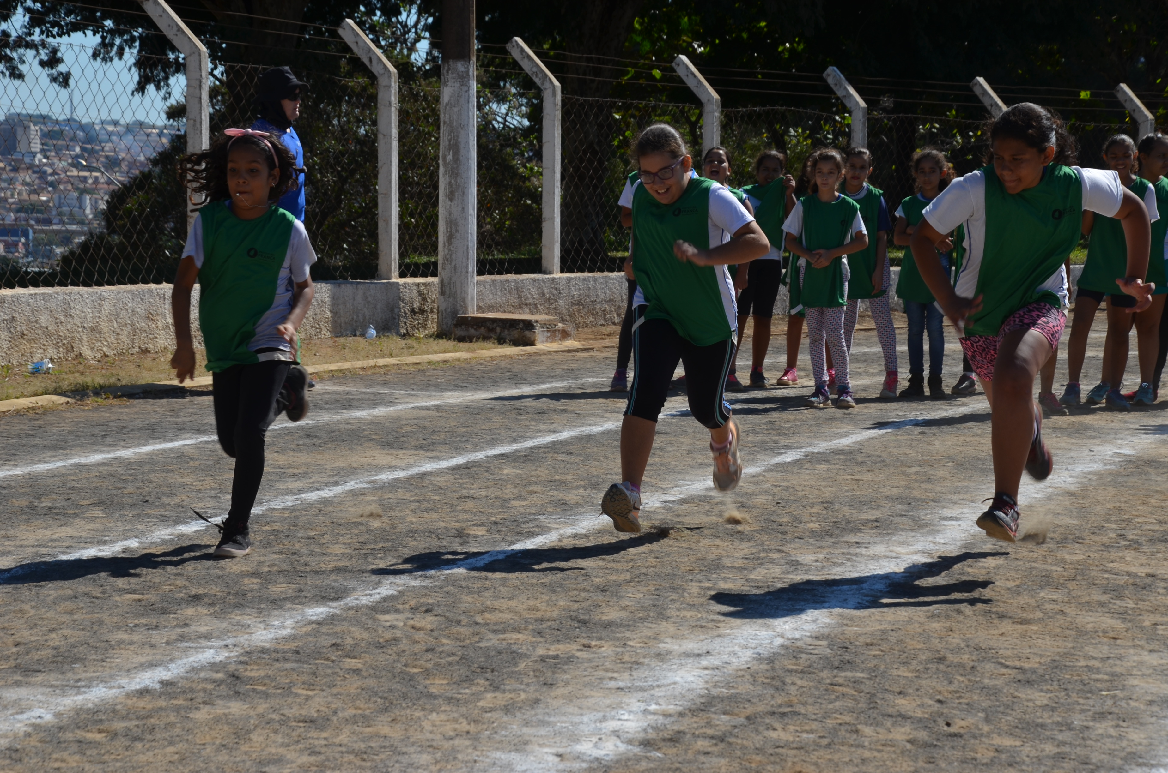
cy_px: 386
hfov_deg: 19.5
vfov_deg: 13.0
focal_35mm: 105
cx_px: 584
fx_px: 3400
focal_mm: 70
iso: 100
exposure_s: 1/250
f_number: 9
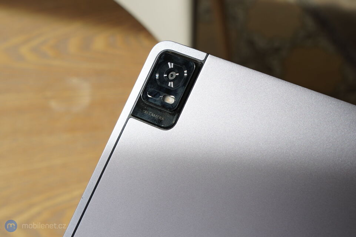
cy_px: 118
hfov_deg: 54.5
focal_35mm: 35
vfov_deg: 37.8
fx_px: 346
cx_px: 178
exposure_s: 1/160
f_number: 6.3
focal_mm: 35
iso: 100
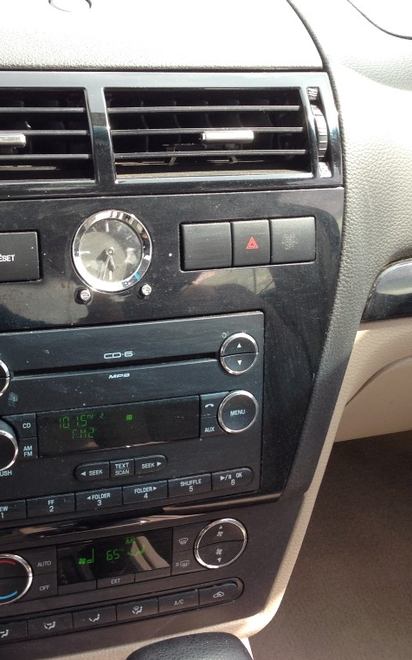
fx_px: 845
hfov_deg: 27.3
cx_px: 149
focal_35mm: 47
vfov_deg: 42.7
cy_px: 331
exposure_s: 1/120
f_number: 2.4
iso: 64
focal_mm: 4.12
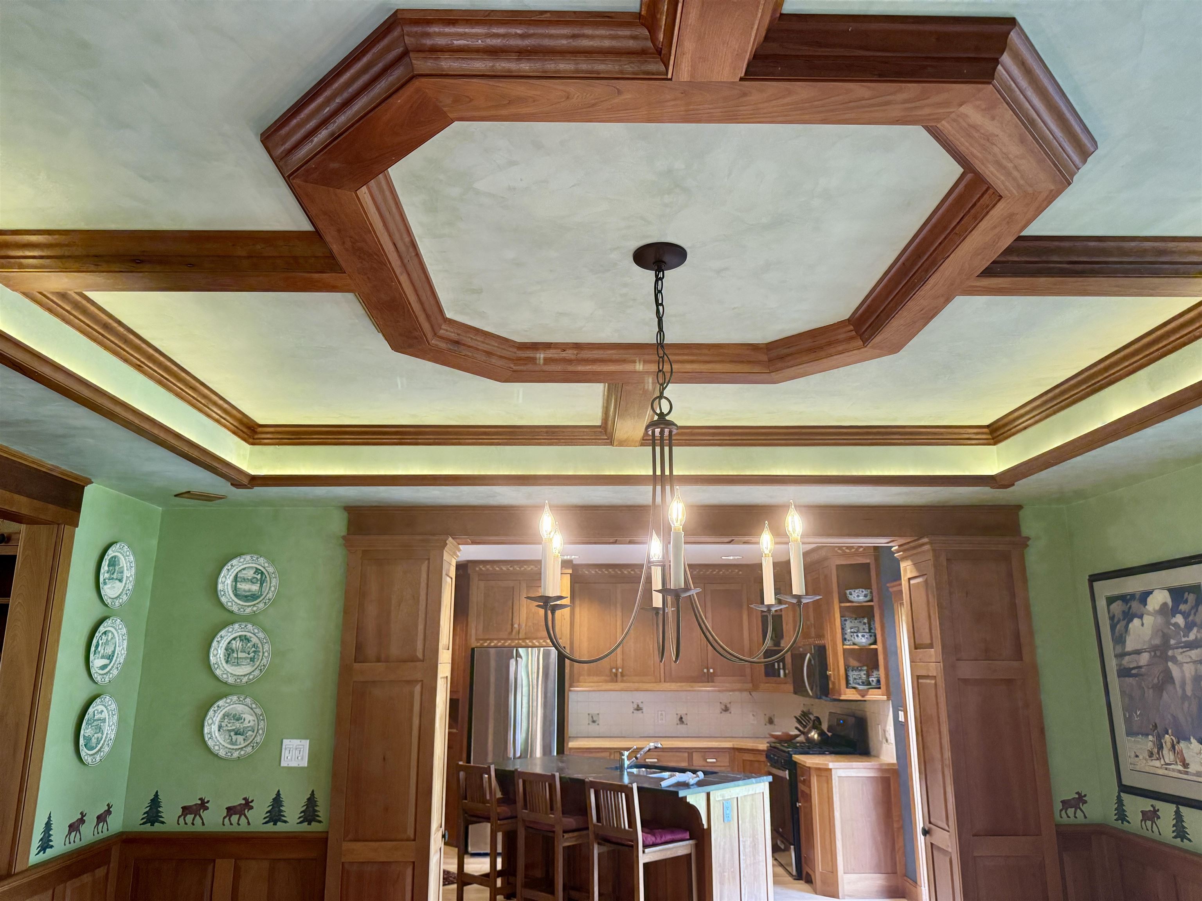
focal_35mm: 24
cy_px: 450
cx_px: 601
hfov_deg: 71.6
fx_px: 833
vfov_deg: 56.8
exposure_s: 1/120
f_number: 1.78
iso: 320
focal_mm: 6.76
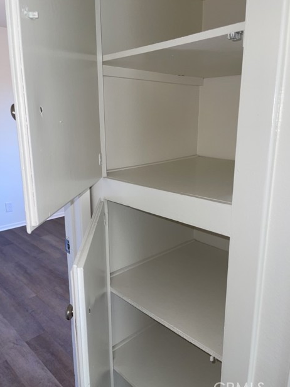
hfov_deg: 51.3
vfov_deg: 65.3
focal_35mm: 27
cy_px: 196
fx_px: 302
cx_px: 149
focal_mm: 5.1
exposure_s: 1/40
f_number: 1.6
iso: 32
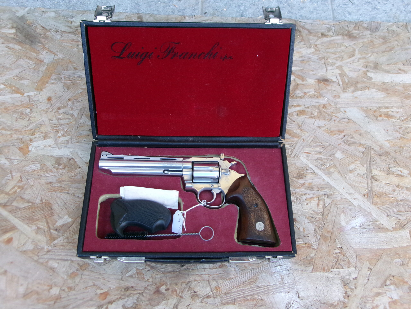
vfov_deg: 49.7
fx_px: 332
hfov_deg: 63.4
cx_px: 206
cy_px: 154
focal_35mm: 28
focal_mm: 5.1
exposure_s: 1/34
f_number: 3.9
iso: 230
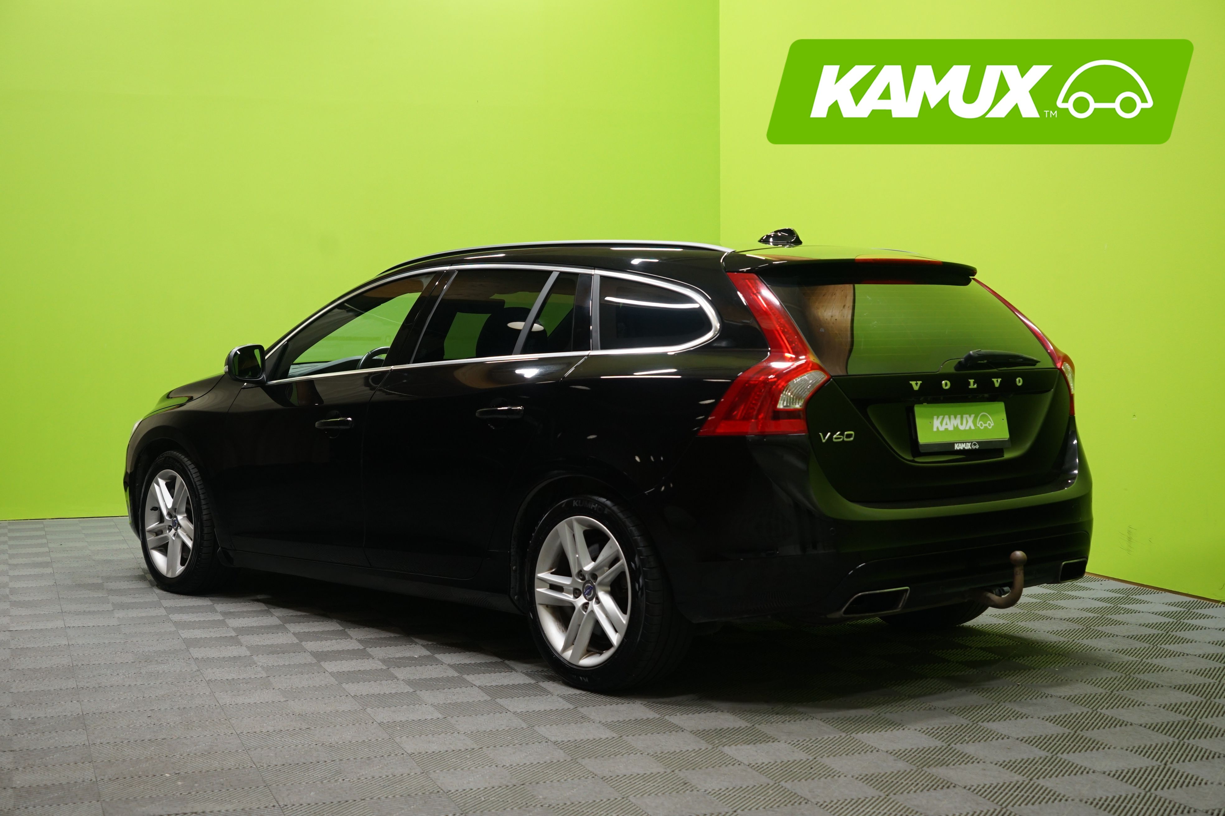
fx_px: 1701
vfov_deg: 27.0
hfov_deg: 39.6
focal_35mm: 50
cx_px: 612
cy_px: 408
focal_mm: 50
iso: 800
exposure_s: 1/20
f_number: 5
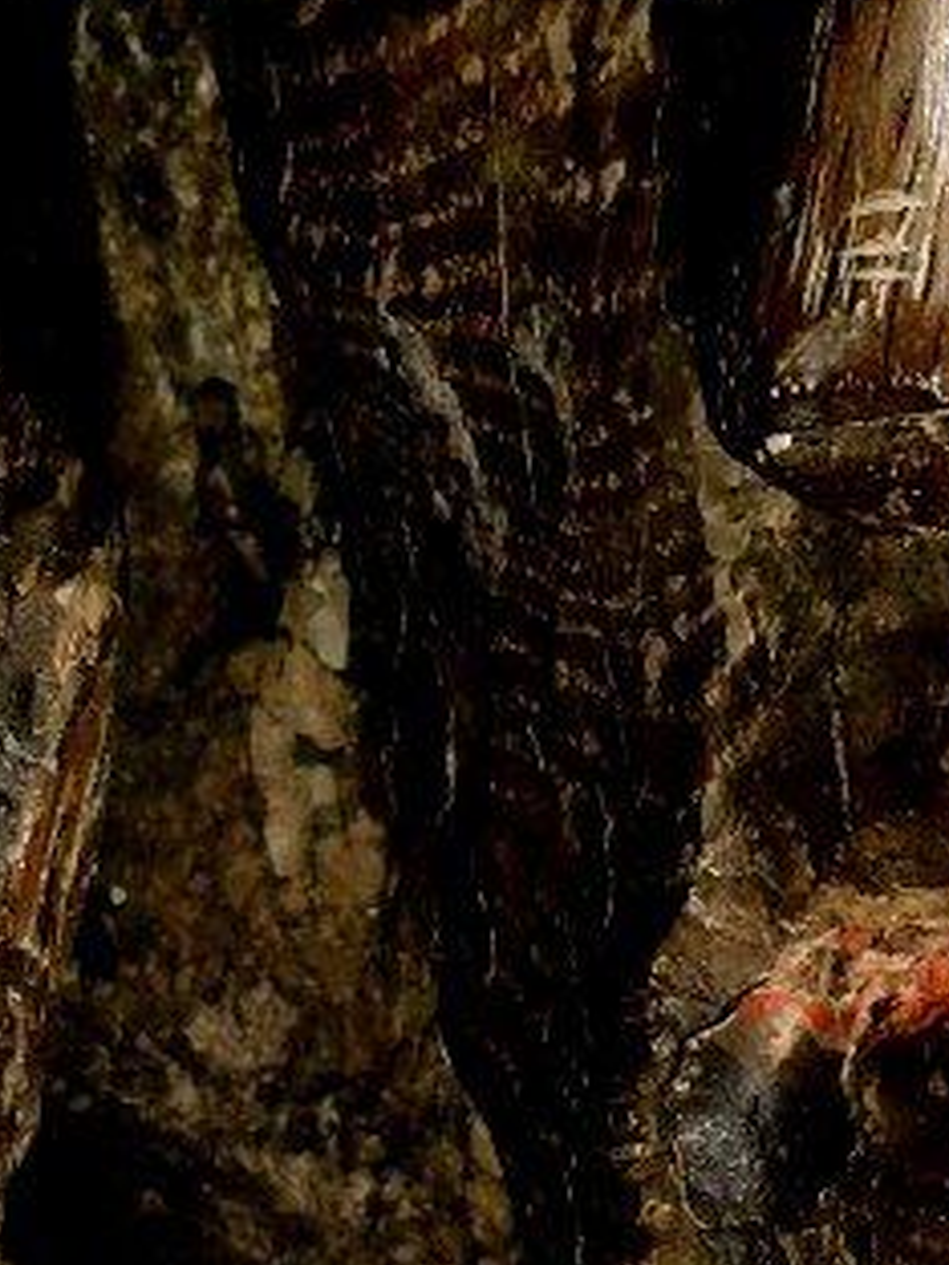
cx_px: 1083
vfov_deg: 6.1
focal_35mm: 327
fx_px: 11953
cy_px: 620
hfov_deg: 4.5
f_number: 4.5
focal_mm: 15.2
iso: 400
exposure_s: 1/30
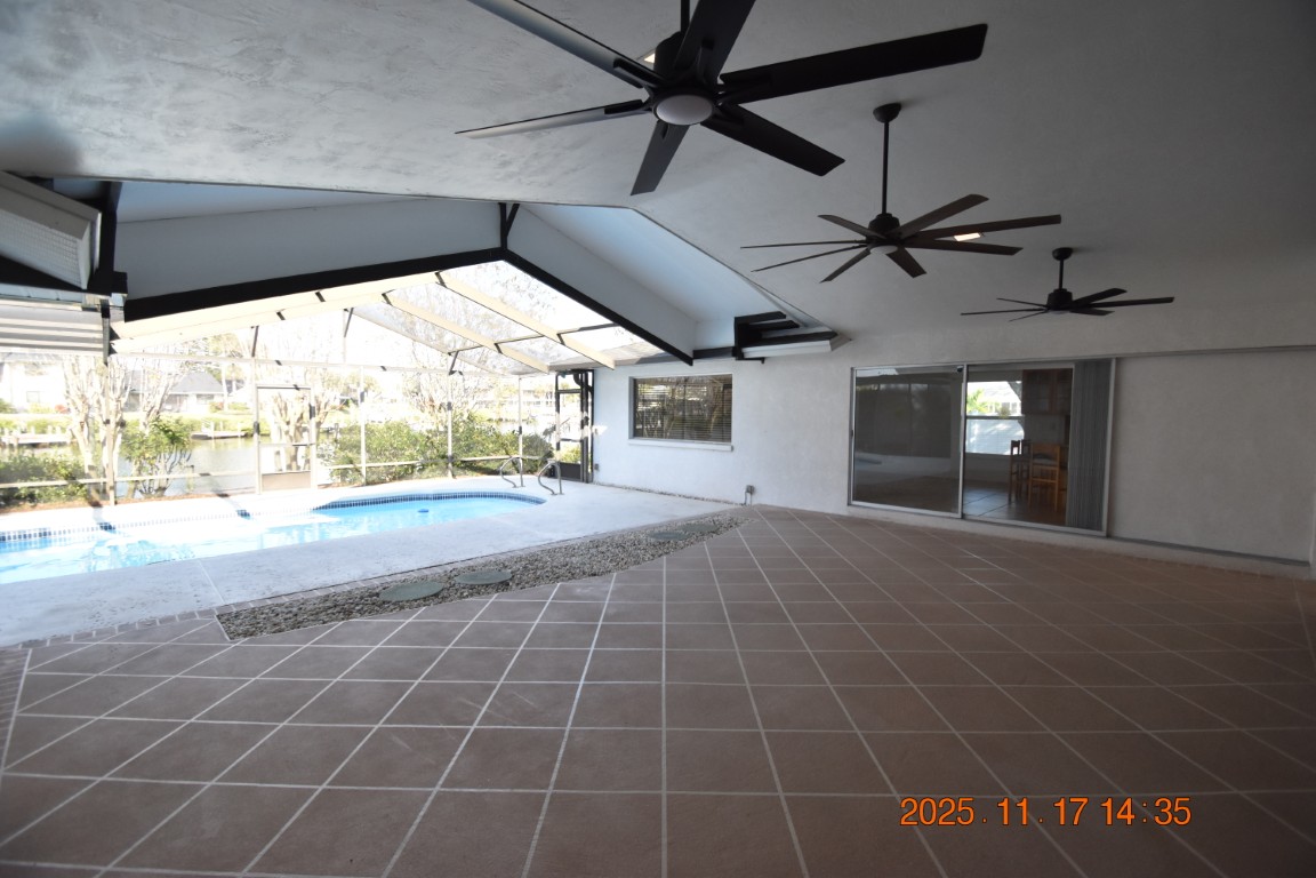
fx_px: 548
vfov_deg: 77.3
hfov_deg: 100.4
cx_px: 658
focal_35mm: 15
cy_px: 439
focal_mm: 10
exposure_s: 1/750
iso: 800
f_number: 3.5
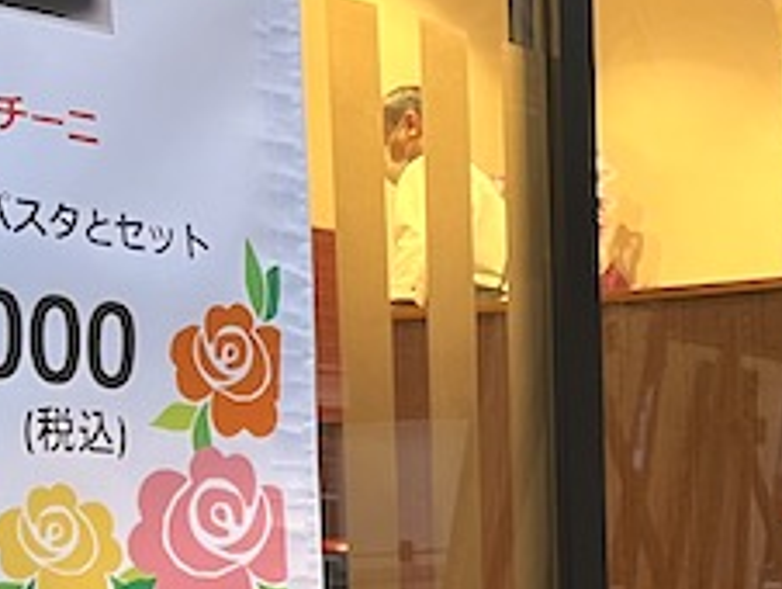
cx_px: 1159
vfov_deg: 15.5
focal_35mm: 92
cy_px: 714
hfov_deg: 18.8
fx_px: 2081
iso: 200
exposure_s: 1/50
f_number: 1.6
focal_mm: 5.1
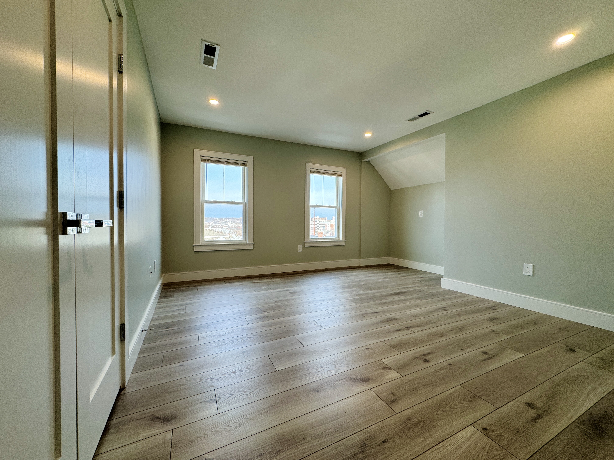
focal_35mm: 14
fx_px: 248
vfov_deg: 85.7
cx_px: 307
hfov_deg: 102.1
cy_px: 230
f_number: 2.2
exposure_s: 1/120
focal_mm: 2.22
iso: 80
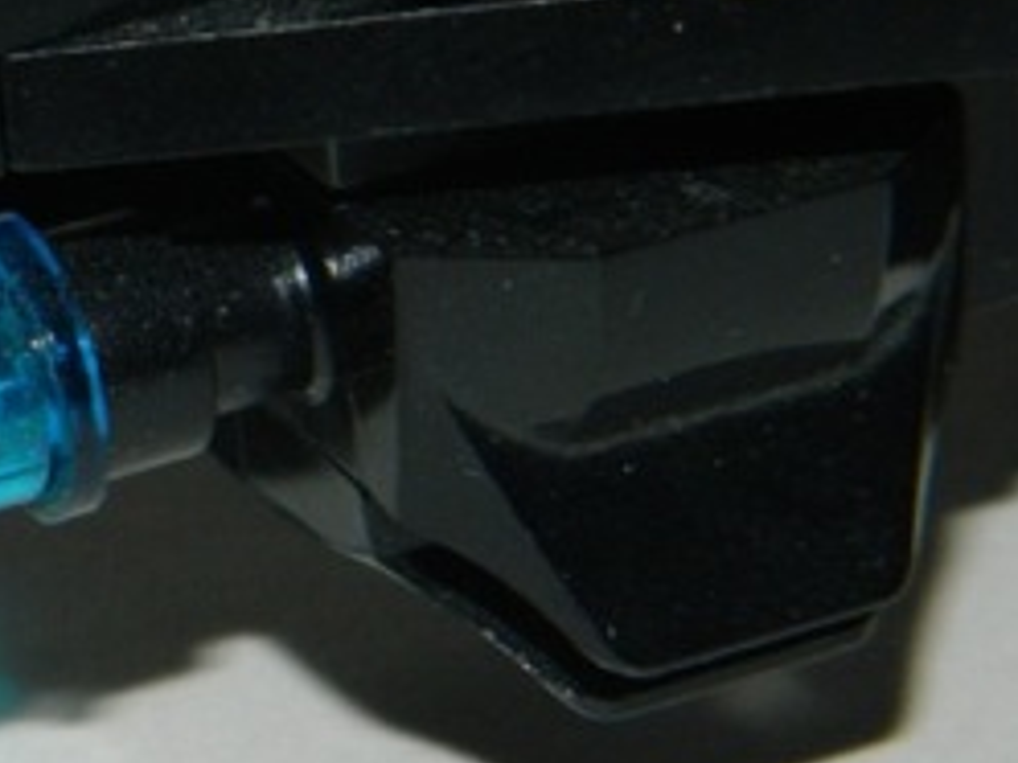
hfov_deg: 7.4
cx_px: -271
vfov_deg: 5.6
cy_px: 410
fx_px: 7823
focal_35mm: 266
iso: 200
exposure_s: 1/60
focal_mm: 18.6
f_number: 12.6
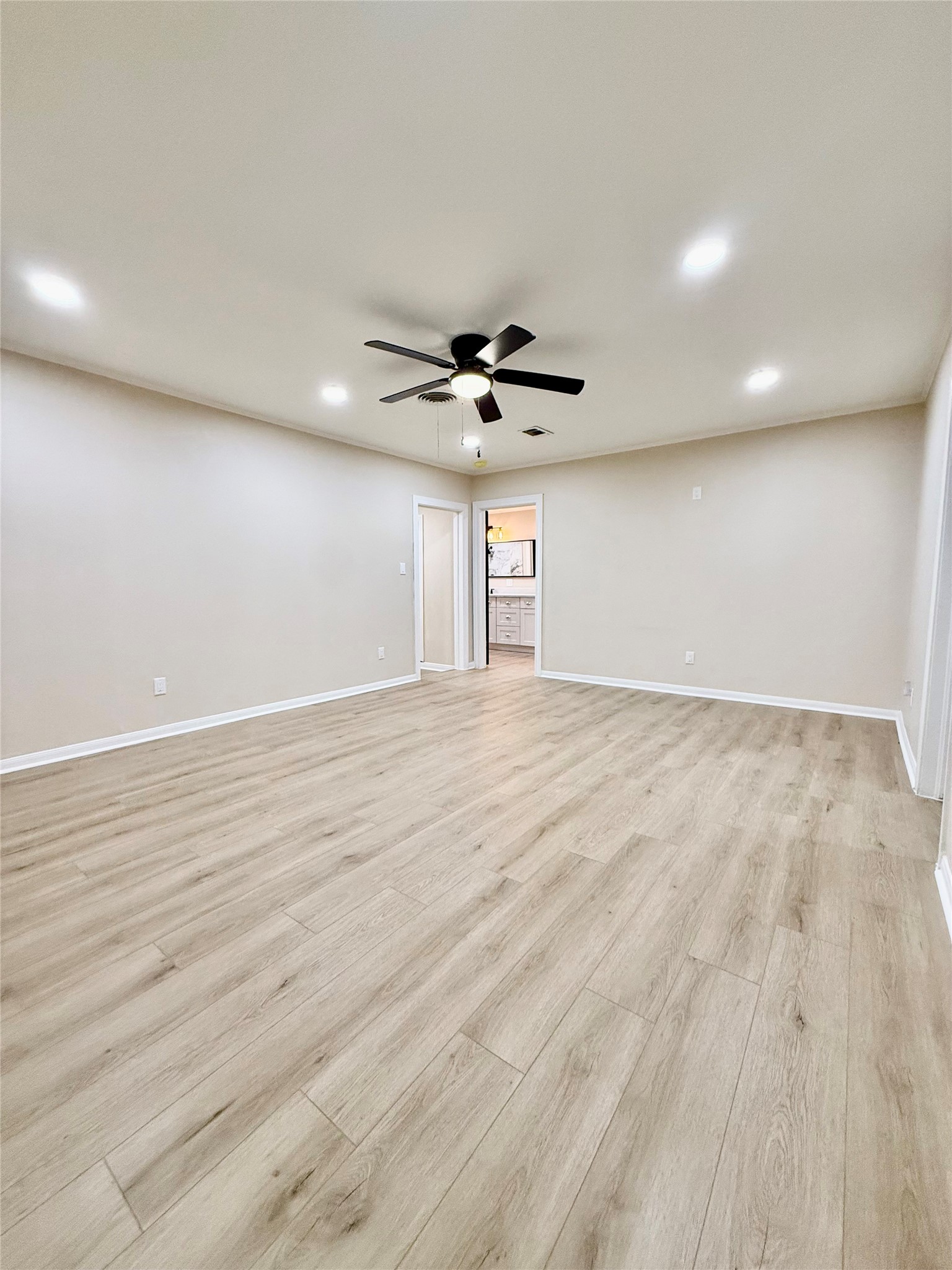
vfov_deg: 102.1
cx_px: 476
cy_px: 635
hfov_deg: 85.7
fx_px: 513
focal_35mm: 14
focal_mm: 2.22
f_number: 2.2
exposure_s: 1/120
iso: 320
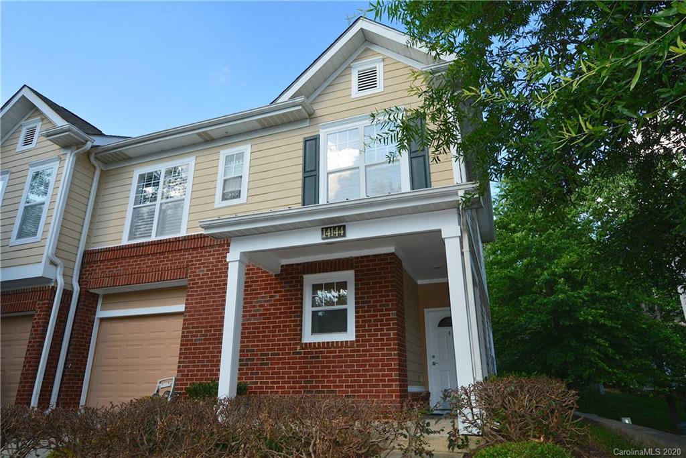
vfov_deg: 56.2
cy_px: 229
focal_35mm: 22
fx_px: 429
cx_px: 343
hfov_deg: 77.3
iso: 360
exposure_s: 1/200
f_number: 10
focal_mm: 15
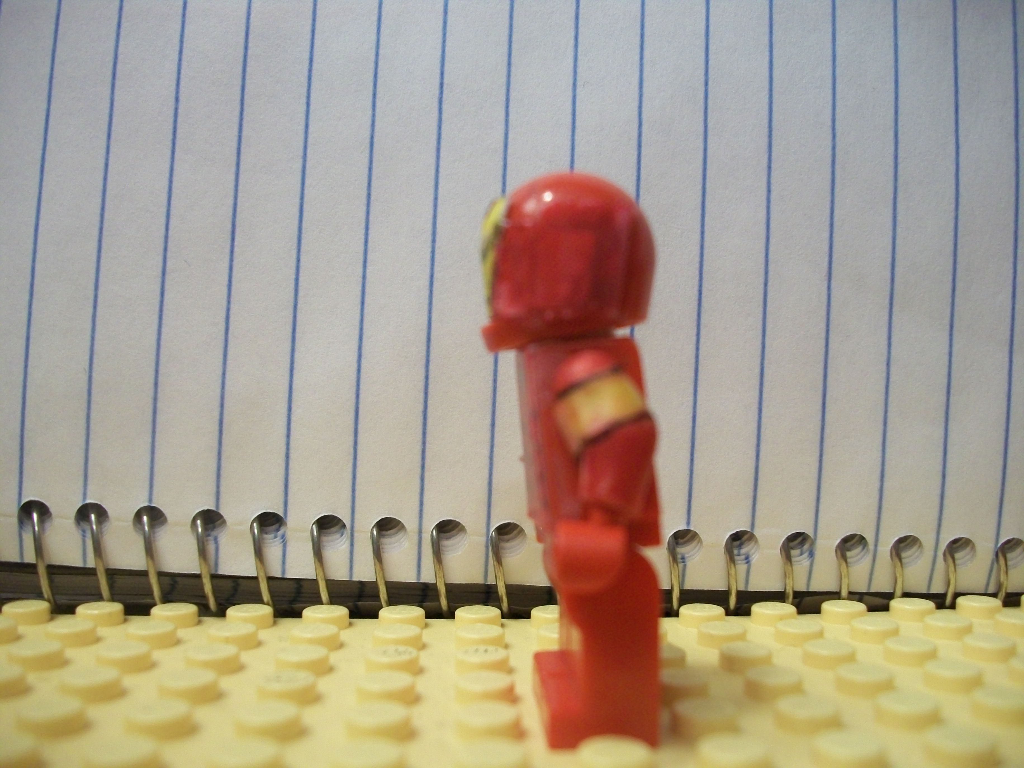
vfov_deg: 44.2
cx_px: 512
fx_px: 947
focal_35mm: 32
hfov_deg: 56.8
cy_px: 384
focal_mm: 5.7
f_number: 2.9
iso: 160
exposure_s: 1/15
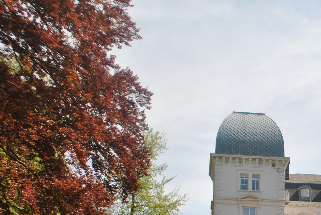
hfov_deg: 22.9
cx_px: 363
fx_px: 741
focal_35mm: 83
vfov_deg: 16.1
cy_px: 232
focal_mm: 24
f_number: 8
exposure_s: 1/250
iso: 100
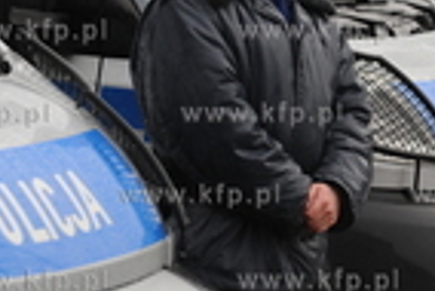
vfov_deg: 4.2
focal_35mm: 326
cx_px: 426
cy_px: 70
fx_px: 3943
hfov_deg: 6.3
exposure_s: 1/1250
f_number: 4
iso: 400
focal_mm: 116
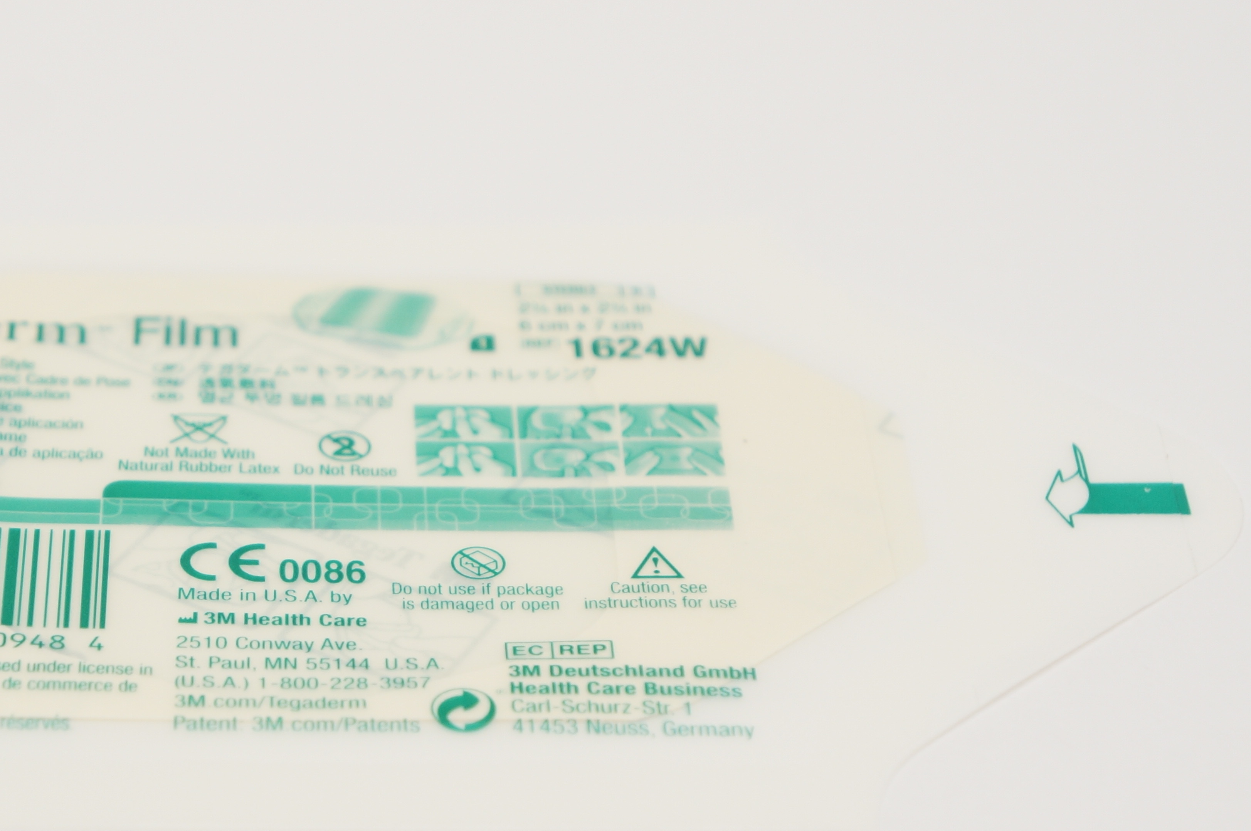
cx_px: 355
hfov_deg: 17.6
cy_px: 562
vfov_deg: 11.8
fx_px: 4018
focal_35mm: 116
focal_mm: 51
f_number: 5.6
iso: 400
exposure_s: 1/100
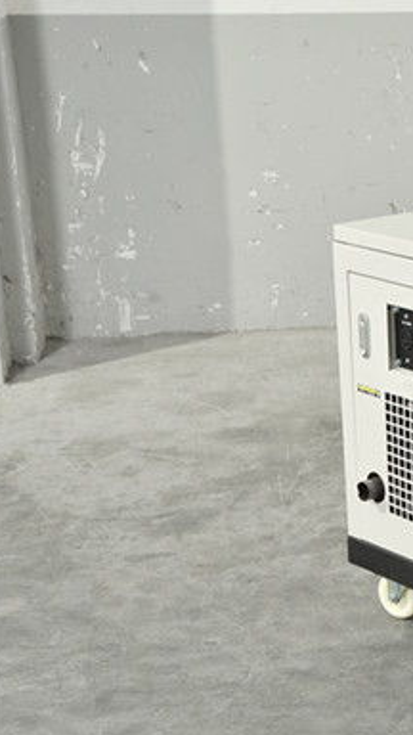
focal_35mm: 92
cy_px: 383
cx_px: 610
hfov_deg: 12.5
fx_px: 1791
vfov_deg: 23.2
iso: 160
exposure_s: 1/125
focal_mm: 52
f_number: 14
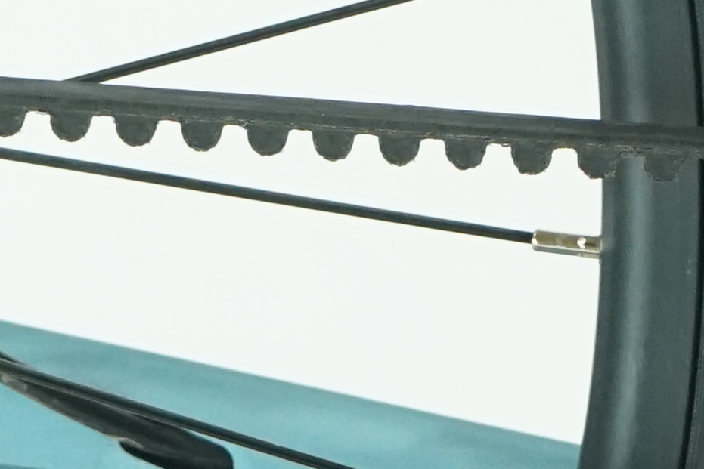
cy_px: -42
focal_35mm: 393
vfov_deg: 3.5
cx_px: 443
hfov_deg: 5.2
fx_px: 7686
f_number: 6.3
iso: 2500
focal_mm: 61
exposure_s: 1/200
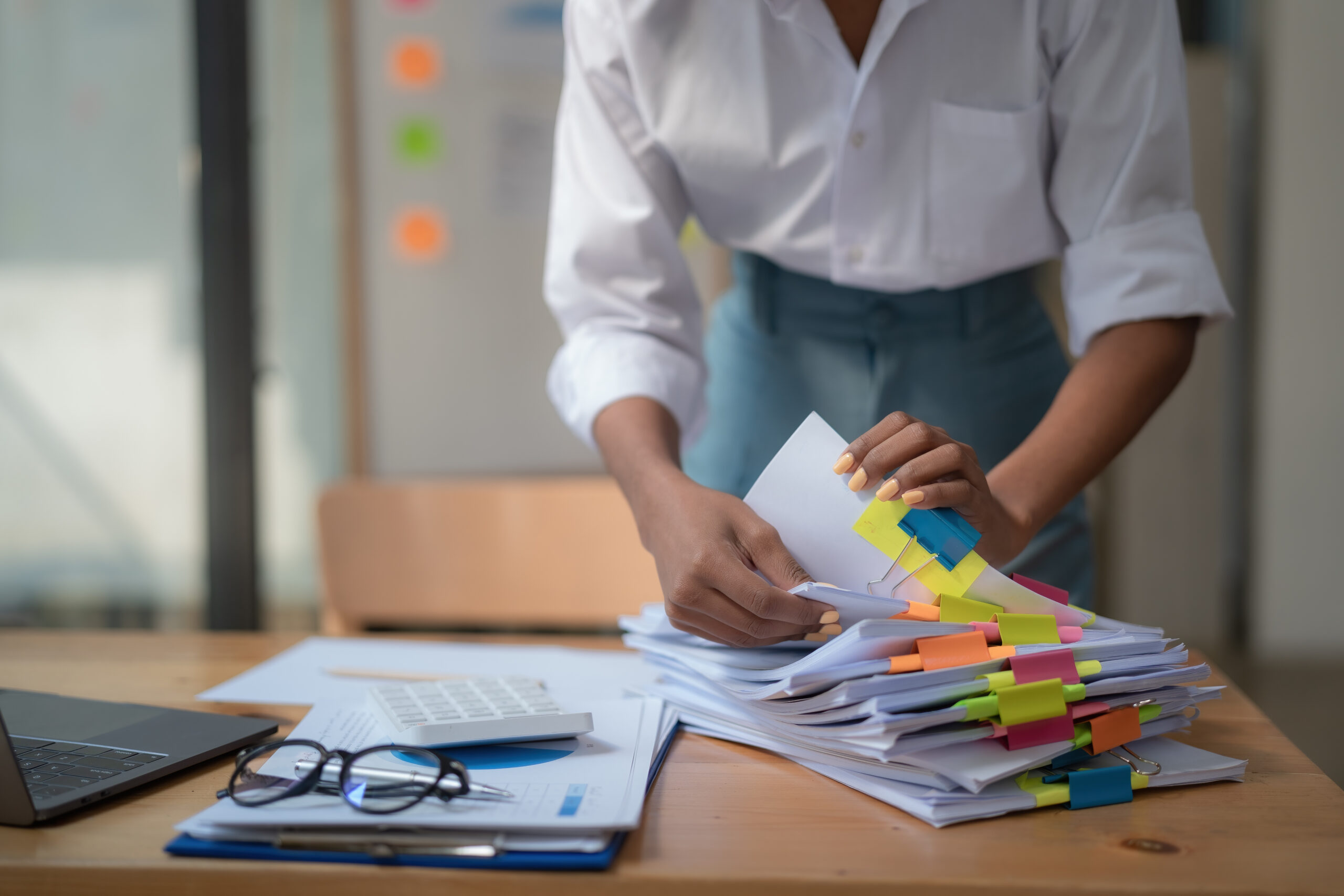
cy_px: 448
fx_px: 1867
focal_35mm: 50
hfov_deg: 39.6
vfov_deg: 27.0
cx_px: 672
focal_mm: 50
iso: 400
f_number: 1.4
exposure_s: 1/800
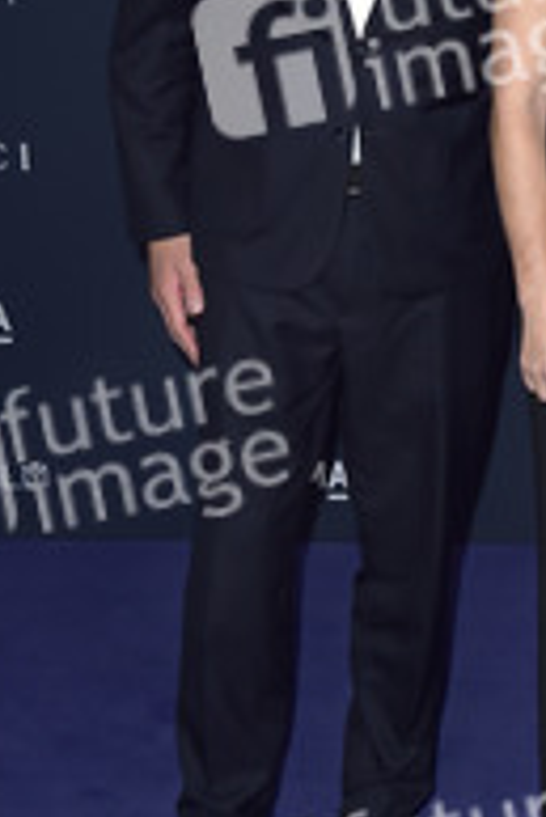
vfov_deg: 18.8
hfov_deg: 12.6
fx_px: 2452
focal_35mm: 108
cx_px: 535
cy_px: 250
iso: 500
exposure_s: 1/250
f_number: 6.3
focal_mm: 52
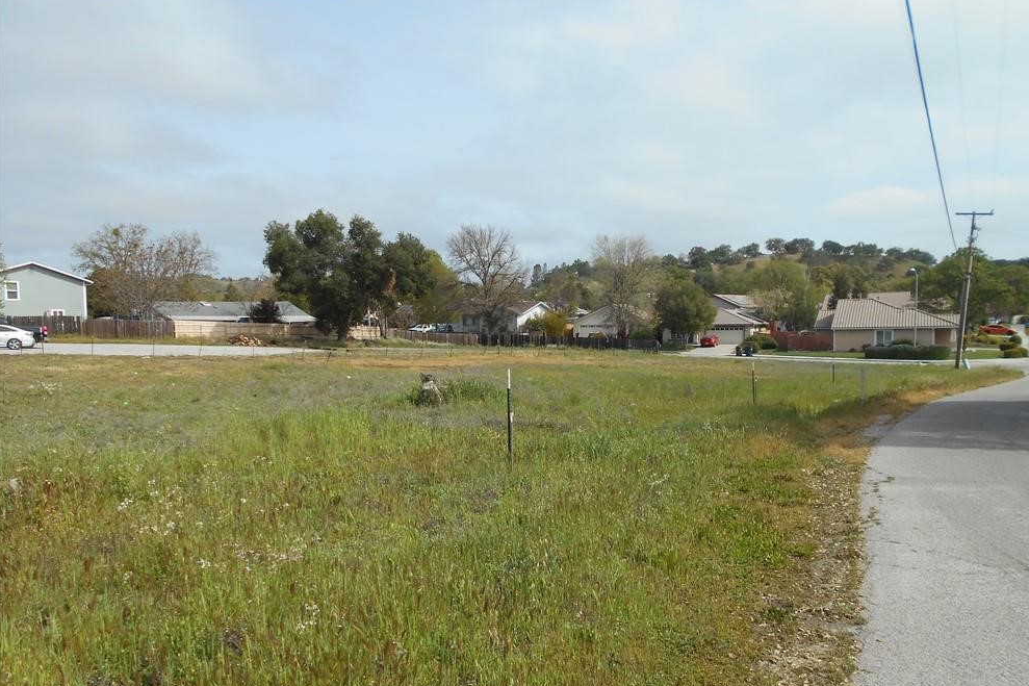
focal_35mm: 28
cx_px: 530
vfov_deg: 46.3
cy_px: 389
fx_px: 800
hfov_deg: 65.5
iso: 80
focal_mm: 4.6
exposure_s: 1/1250
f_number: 3.2
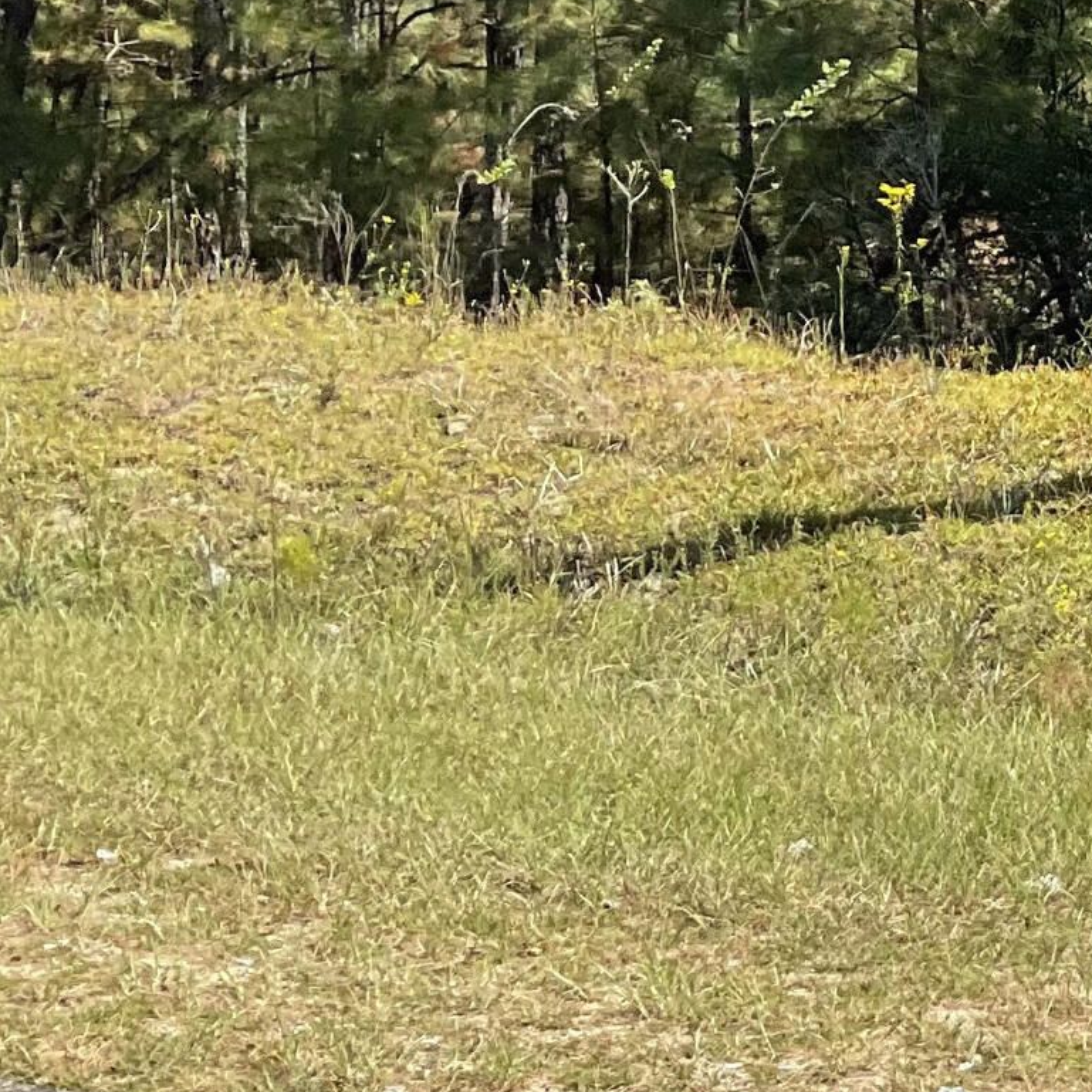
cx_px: 1970
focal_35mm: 100
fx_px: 3569
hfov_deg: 15.1
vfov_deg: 17.1
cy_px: 94
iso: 16
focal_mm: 3
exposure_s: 1/691
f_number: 1.8
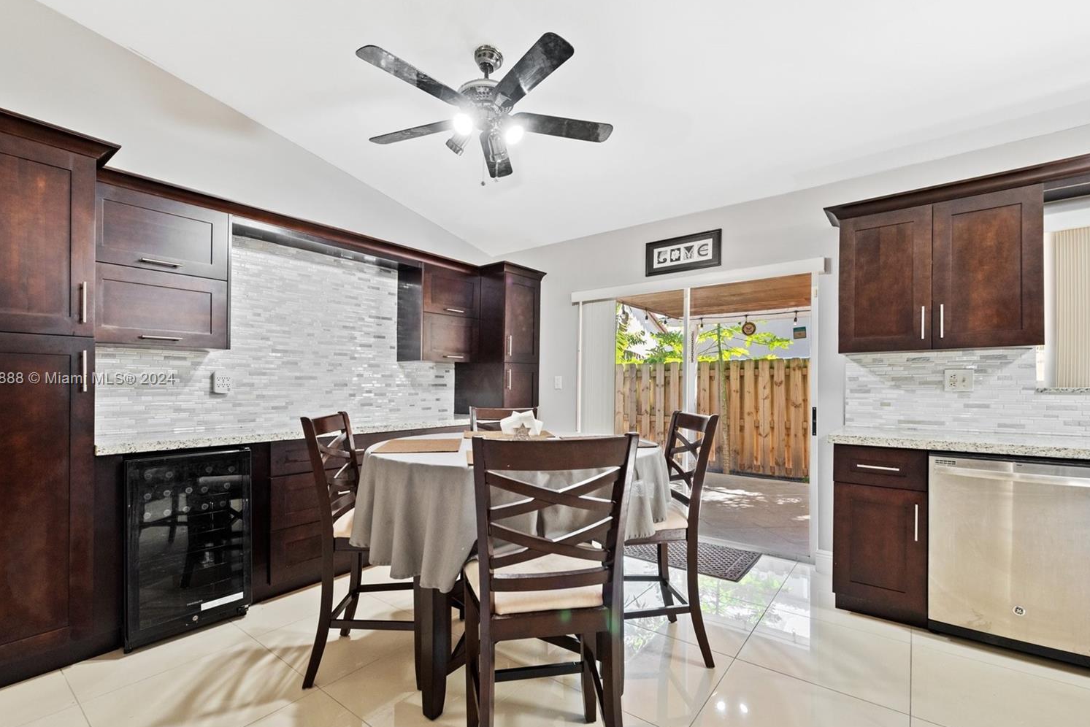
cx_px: 525
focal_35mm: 15
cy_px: 380
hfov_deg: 100.3
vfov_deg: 77.3
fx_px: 454
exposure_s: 1/13
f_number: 8
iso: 1250
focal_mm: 14
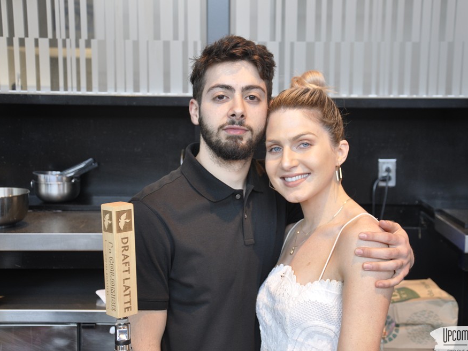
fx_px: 757
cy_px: 177
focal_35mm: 56
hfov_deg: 34.3
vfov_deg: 26.1
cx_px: 253
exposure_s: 1/25
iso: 400
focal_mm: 34
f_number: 5
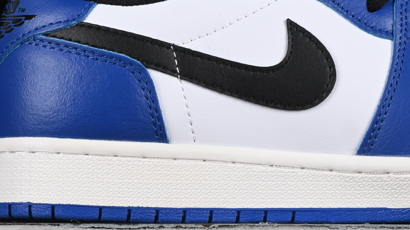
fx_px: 2229
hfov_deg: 10.5
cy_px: 0
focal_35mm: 205
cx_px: 341
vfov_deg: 5.9
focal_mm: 50
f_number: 8
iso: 160
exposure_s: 1/80
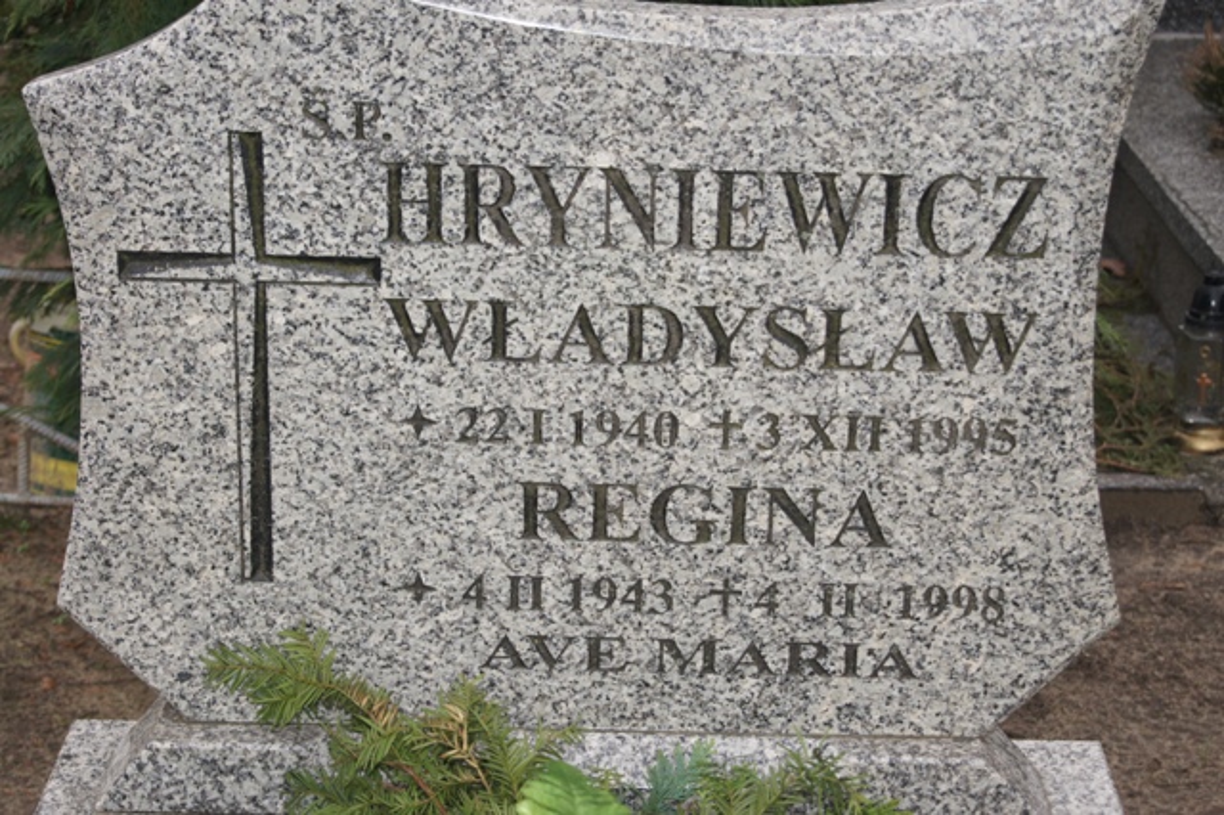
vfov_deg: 16.5
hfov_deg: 24.6
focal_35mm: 82
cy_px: 408
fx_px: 2803
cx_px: 612
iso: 250
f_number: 5.6
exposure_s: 1/125
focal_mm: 55
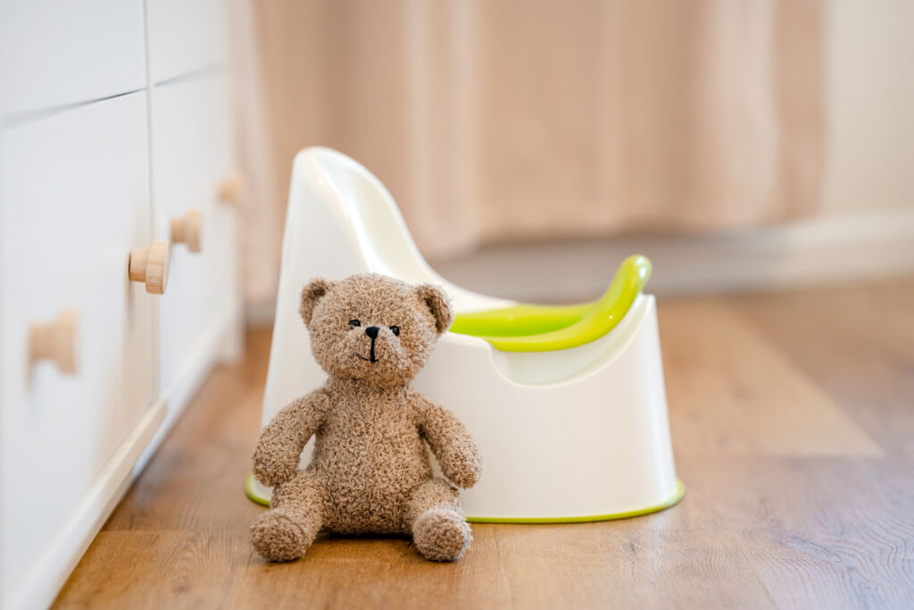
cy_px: 305
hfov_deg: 23.9
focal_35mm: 85
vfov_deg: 16.1
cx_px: 457
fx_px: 2158
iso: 640
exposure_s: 1/320
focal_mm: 85
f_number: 2
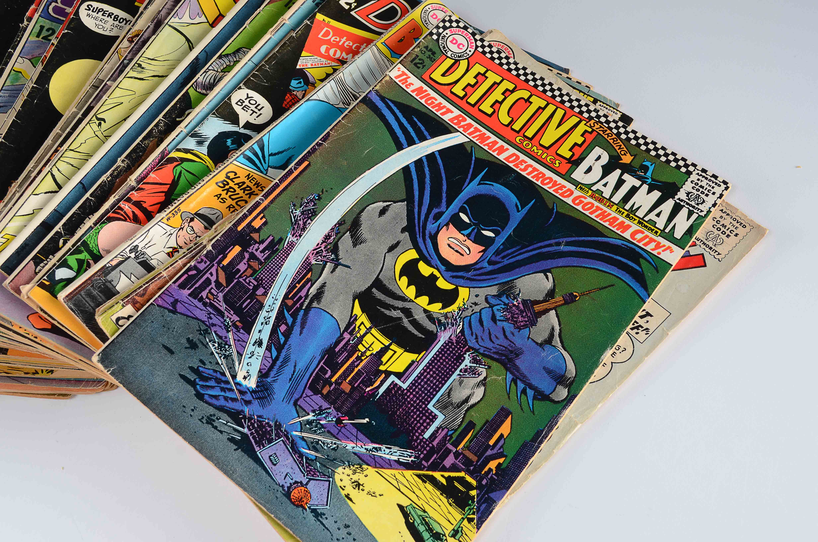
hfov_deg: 43.7
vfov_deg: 29.7
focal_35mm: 45
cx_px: 409
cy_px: 271
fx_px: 1020
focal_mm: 30
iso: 100
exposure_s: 1/80
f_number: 9
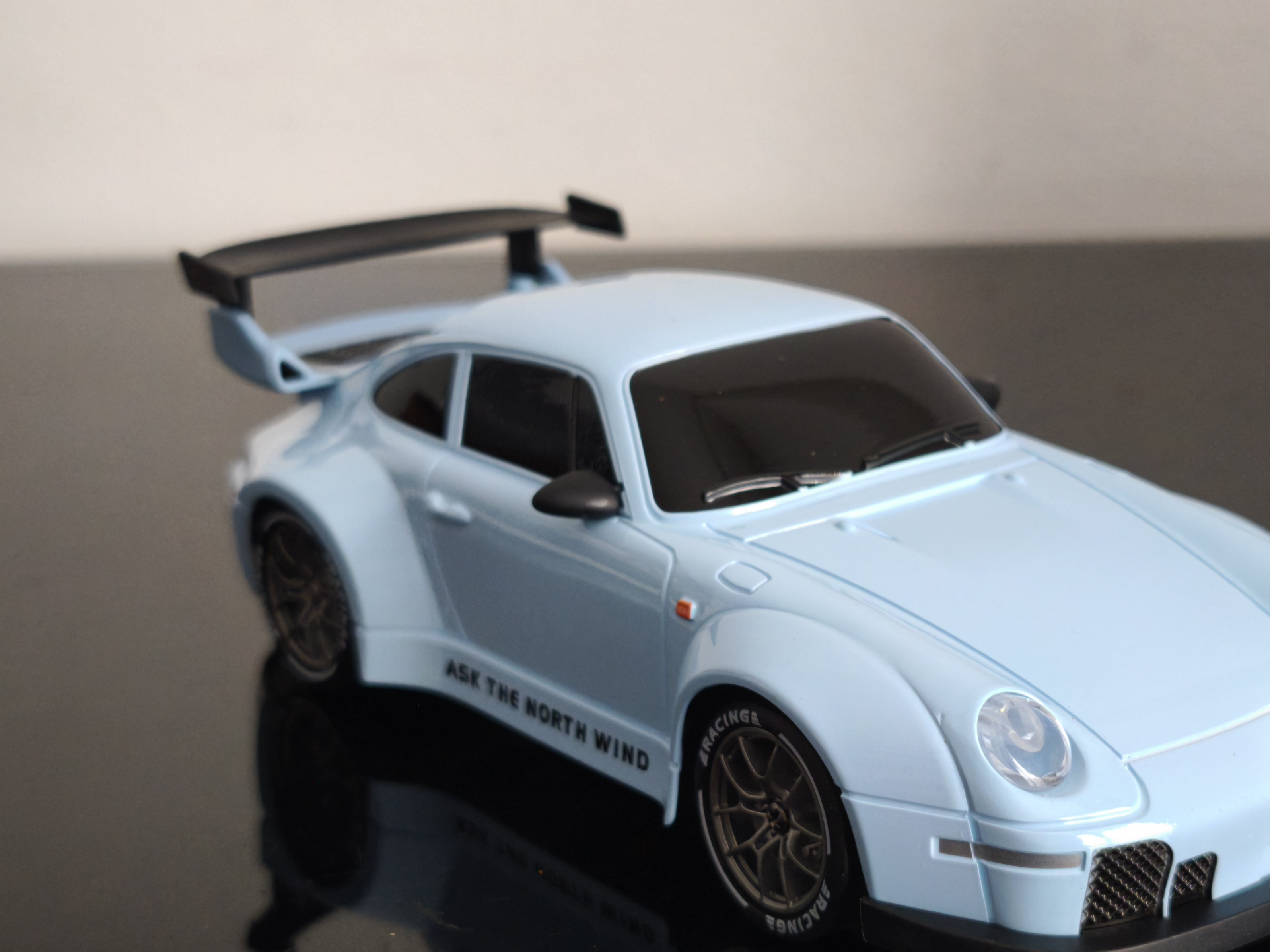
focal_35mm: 59
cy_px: 541
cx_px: 814
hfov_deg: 32.5
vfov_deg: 24.8
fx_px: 2165
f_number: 1.6
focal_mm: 6.57
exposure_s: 1/50
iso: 320
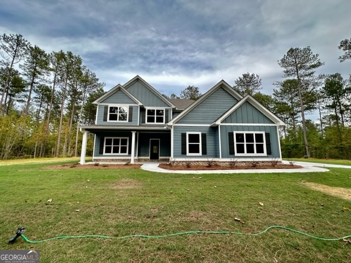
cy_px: 132
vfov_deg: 85.7
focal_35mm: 14
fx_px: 142
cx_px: 176
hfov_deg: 102.1
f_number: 2.2
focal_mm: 2.22
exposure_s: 1/296
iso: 40
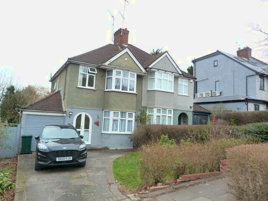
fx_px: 194
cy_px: 100
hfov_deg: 69.4
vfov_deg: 54.9
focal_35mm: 25
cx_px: 134
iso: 125
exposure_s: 1/60
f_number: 2.8
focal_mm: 4.5
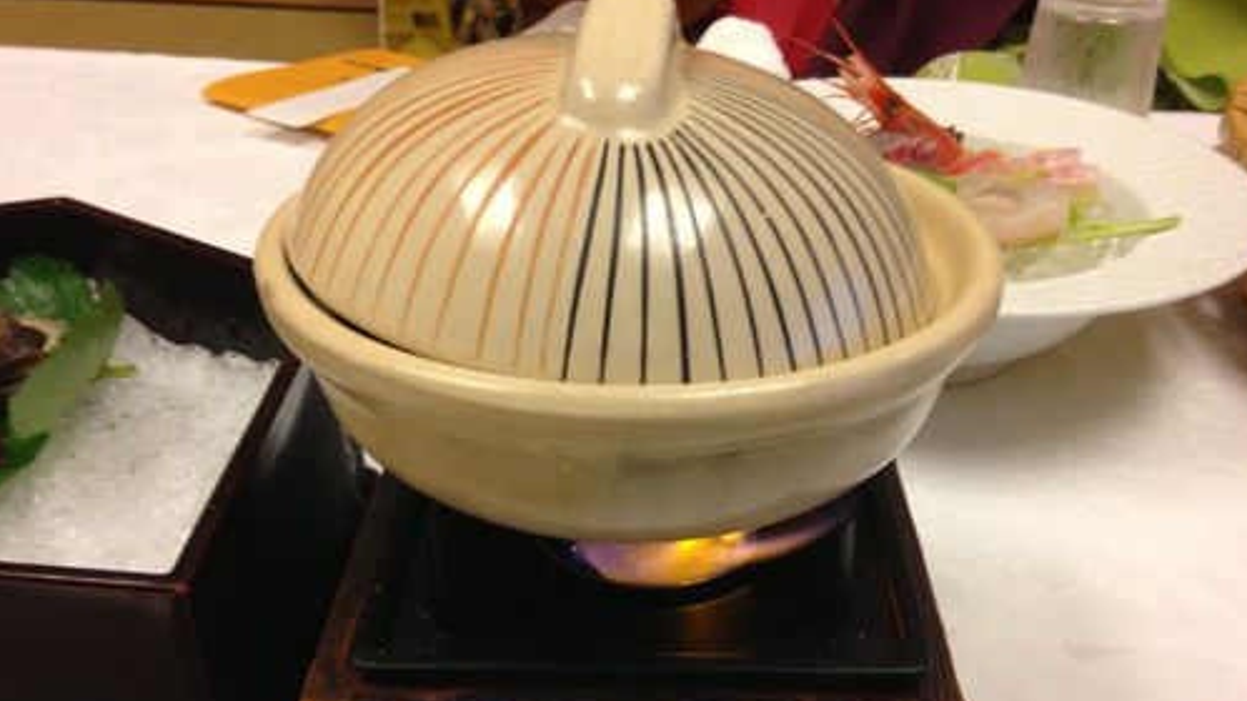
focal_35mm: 37
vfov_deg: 31.8
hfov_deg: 54.0
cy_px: 458
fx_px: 1223
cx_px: 636
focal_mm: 4.13
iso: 125
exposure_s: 1/20
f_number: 2.4
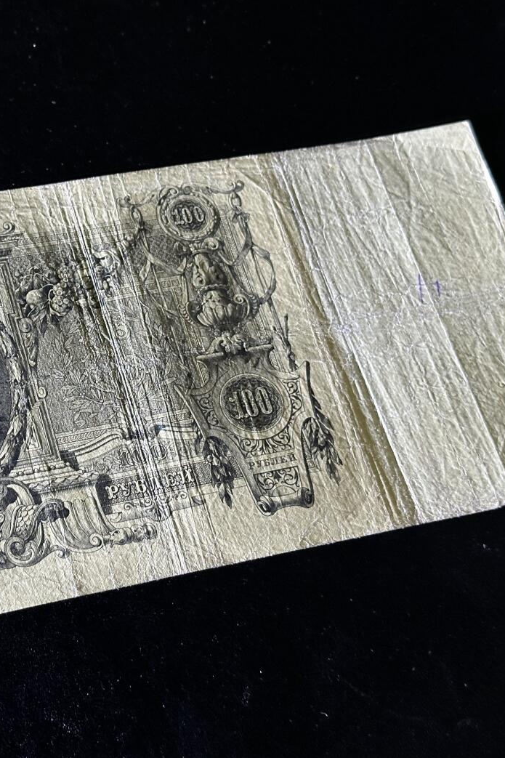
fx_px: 1410
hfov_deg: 20.0
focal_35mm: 67
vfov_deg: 30.1
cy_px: 380
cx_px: 82
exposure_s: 1/33
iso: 200
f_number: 1.78
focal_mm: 6.86
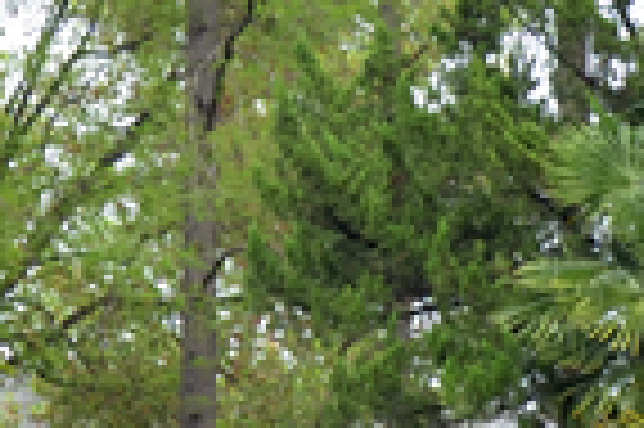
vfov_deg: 8.1
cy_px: 473
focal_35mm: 168
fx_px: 3002
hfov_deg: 12.2
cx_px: 270
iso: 100
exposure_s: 1/80
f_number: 3.5
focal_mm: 20
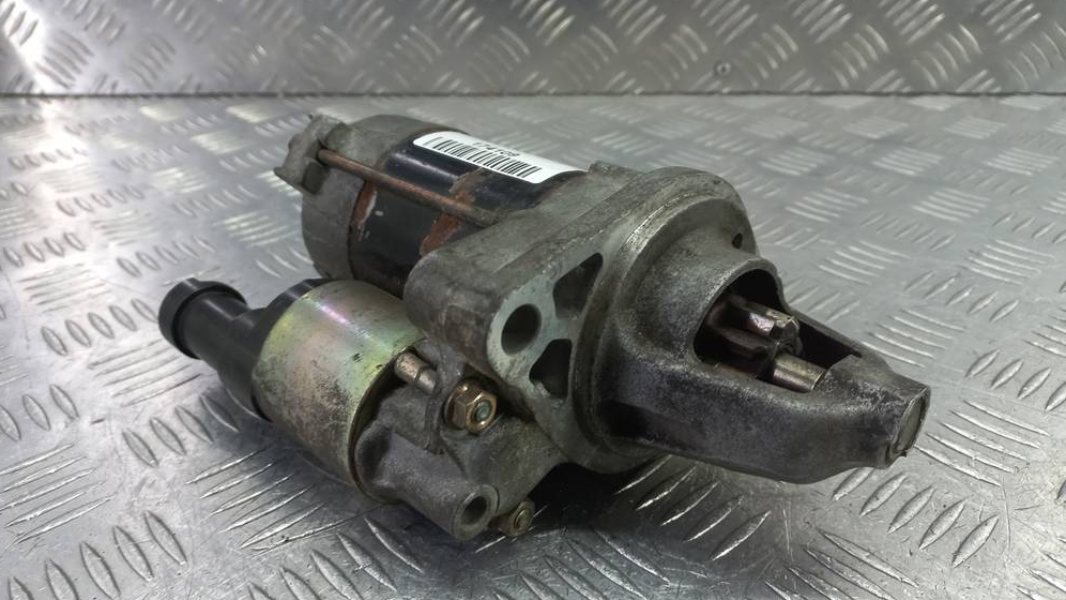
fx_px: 791
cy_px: 312
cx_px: 534
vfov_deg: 41.5
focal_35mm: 28
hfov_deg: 67.9
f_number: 1.8
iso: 80
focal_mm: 4.6
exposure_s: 1/50
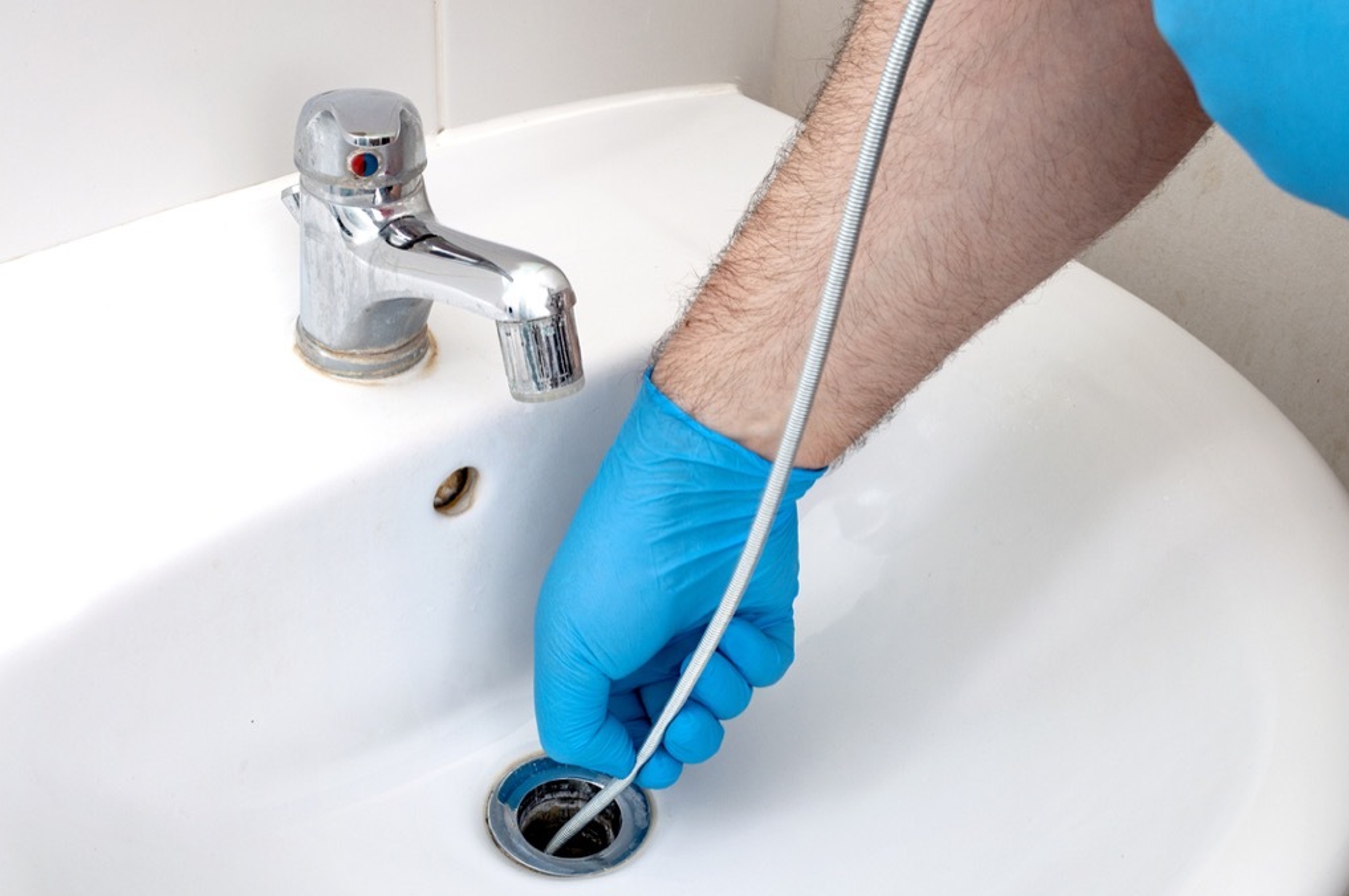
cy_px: 507
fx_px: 1722
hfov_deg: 42.8
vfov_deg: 29.2
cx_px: 665
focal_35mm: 46
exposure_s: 1/125
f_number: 9
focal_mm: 26
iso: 100
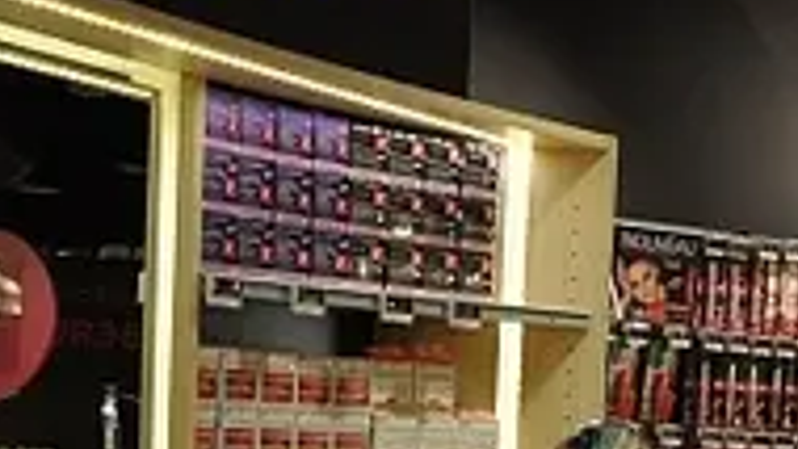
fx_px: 2201
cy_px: 841
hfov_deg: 20.0
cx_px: 790
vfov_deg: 10.8
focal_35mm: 104
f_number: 6.3
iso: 800
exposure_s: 1/100
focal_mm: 18
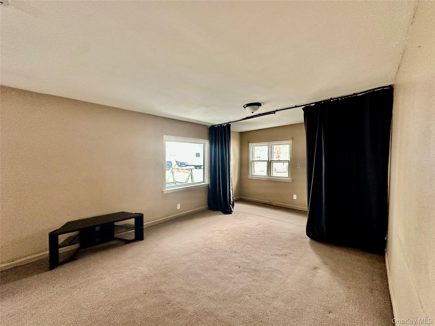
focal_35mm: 14
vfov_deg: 85.7
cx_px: 218
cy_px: 163
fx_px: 176
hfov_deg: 102.1
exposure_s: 1/60
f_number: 2.2
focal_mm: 2.22
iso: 250
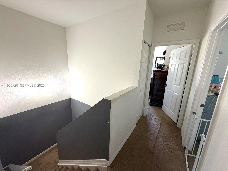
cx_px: 114
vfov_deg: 85.7
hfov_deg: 102.1
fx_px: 92
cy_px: 86
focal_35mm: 14
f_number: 2.2
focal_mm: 2.22
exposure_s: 1/60
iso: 500
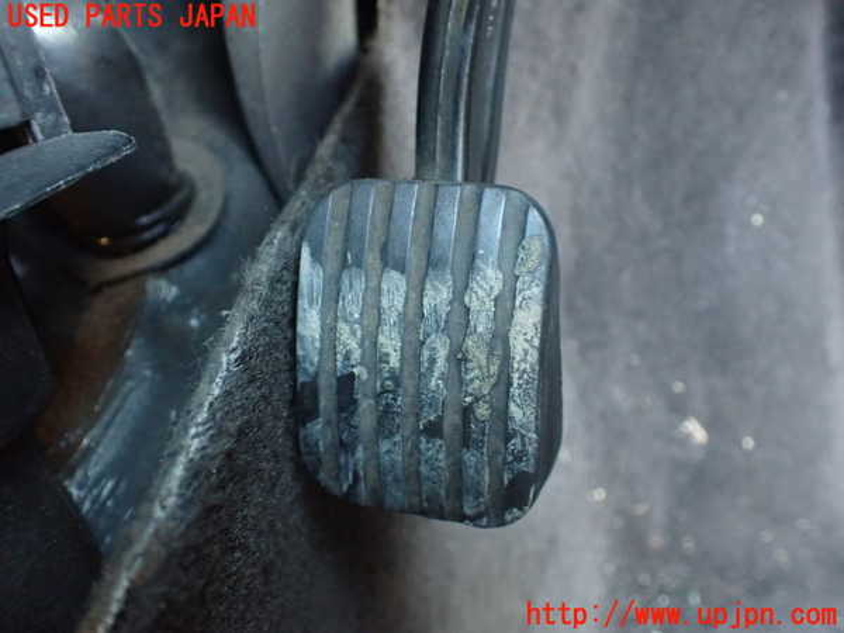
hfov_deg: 60.0
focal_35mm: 30
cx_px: 422
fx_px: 731
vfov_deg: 46.8
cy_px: 316
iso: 1000
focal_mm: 5.4
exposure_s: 1/30
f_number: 2.3
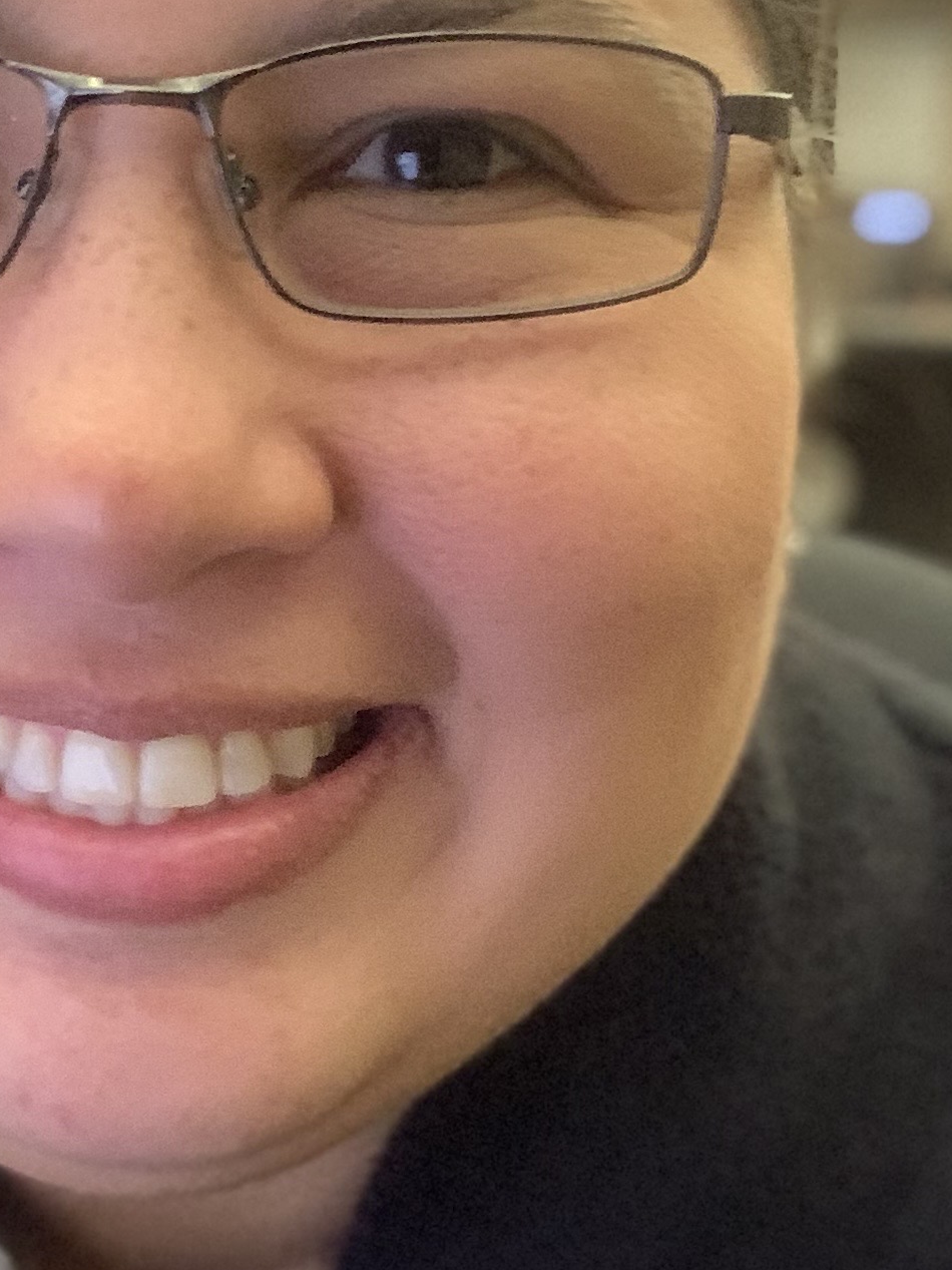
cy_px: 710
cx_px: 94
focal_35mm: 78
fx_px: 2861
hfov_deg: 18.6
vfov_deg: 25.0
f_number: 2.2
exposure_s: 1/30
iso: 320
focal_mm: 2.87
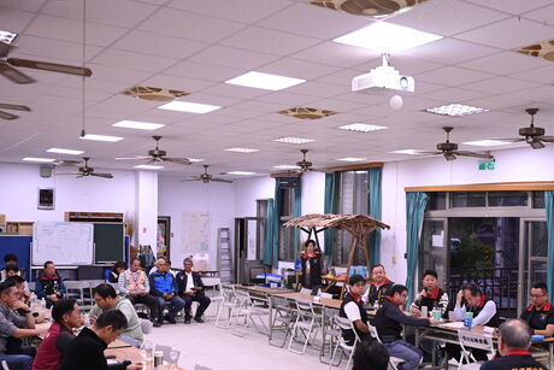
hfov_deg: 45.1
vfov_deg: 31.0
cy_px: 240
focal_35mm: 43
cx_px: 342
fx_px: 662
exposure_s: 1/80
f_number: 4
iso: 640
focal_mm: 33
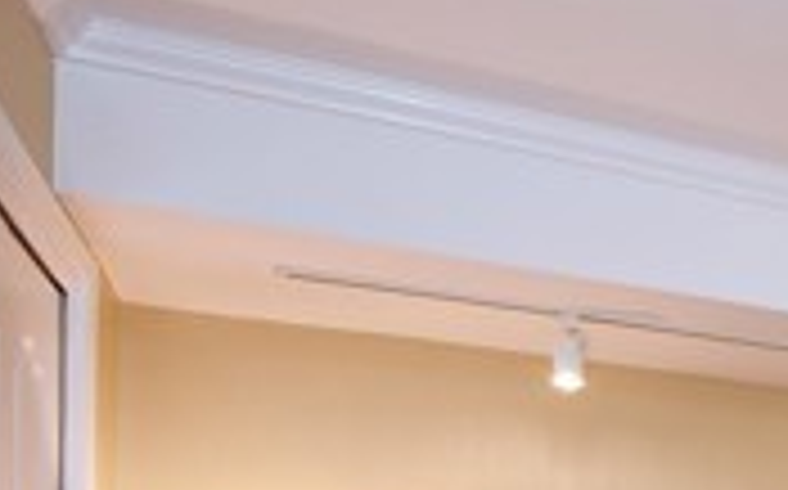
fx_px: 1201
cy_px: 715
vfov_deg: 20.2
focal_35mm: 56
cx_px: 1310
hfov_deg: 24.0
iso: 800
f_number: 8
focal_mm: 10
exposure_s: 1/30
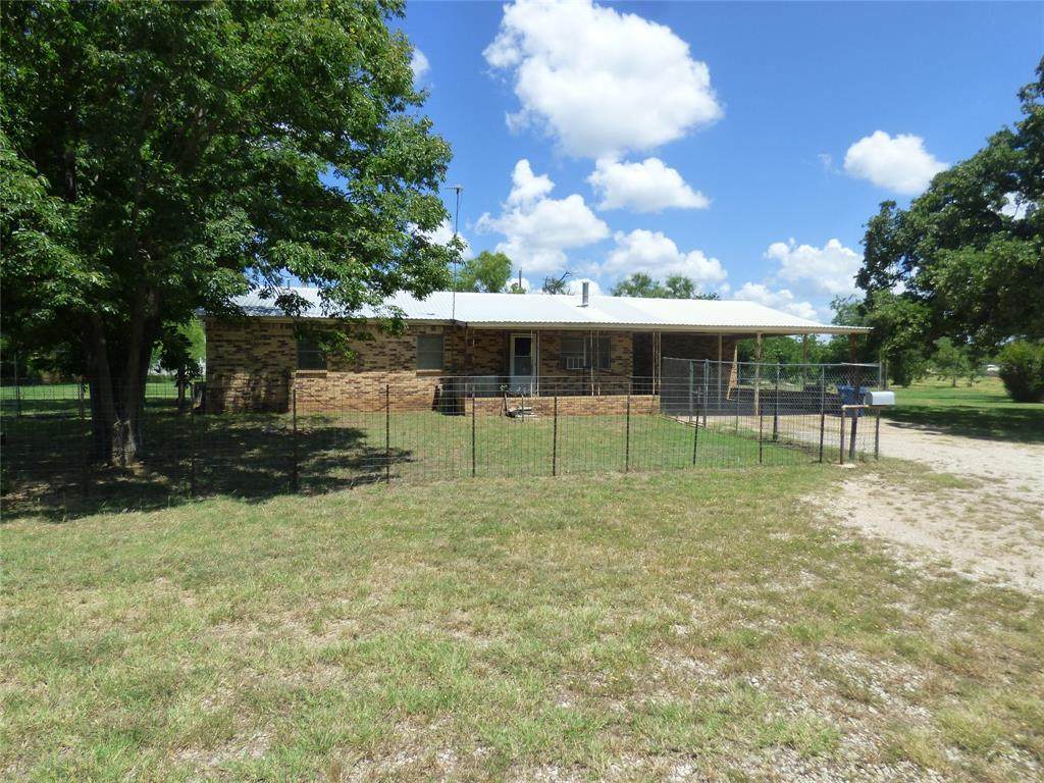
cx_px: 522
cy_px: 392
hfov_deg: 81.7
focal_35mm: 20
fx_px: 603
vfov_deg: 66.0
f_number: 2.8
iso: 160
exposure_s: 1/2000
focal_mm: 3.58
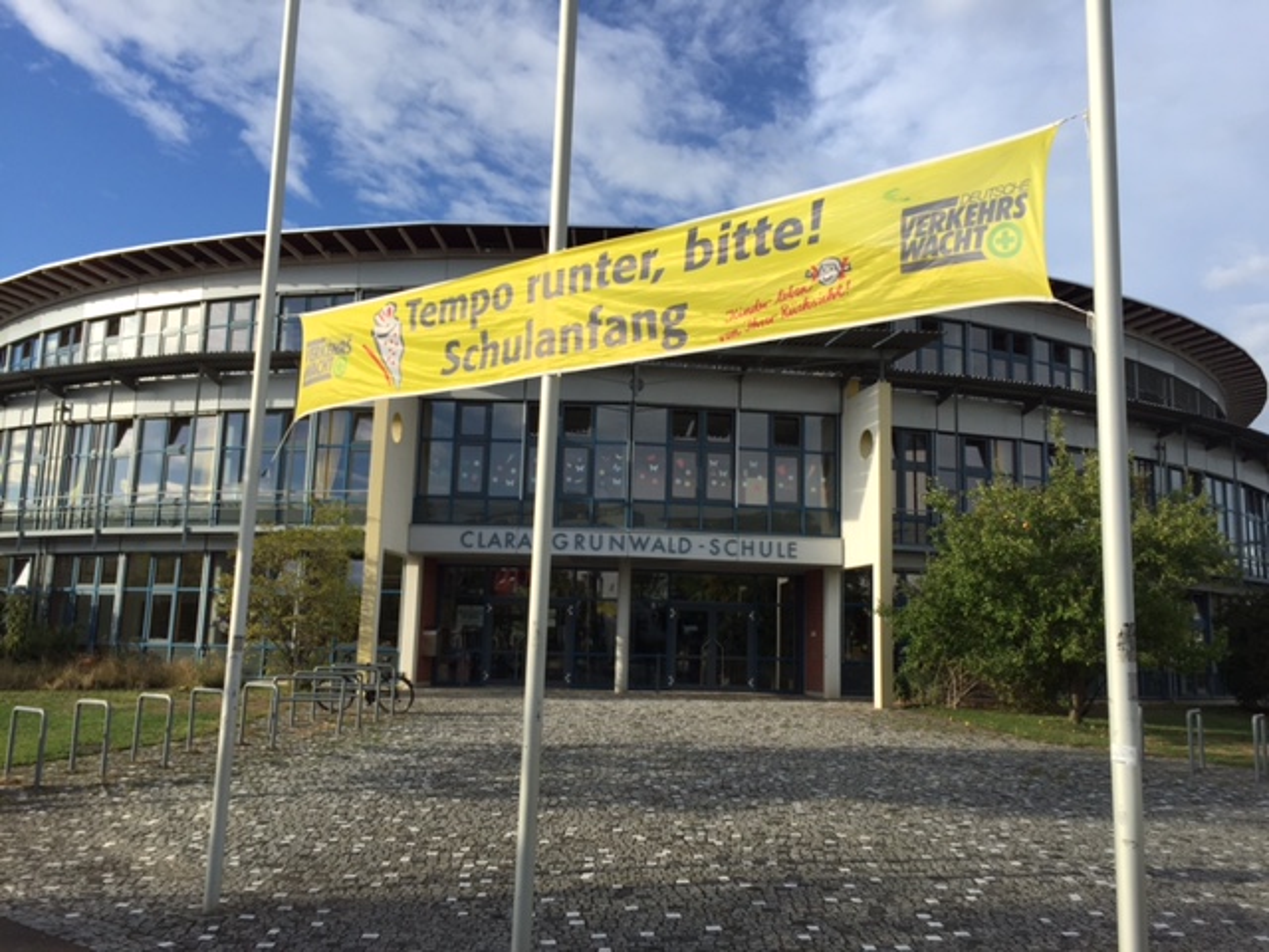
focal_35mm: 29
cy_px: 476
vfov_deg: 48.2
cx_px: 634
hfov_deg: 61.7
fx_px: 1063
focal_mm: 4.15
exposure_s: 1/1464
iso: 32
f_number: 2.2
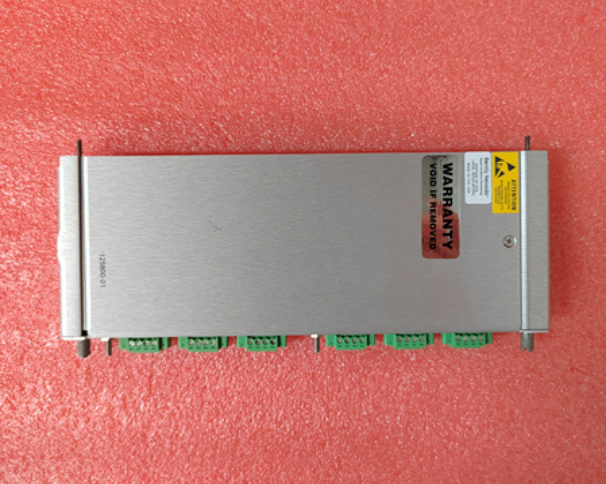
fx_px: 448
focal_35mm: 25
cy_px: 237
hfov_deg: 68.1
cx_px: 304
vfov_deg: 56.8
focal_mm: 5.52
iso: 1719
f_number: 1.9
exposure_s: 1/50
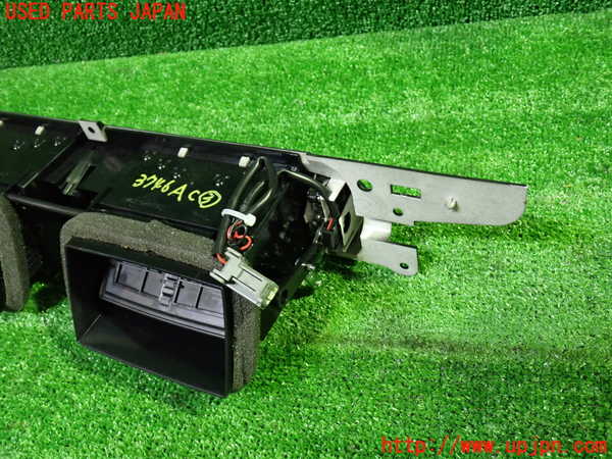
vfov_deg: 46.8
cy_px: 230
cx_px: 306
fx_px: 530
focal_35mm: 30
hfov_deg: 60.0
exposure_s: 1/30
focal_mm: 5.4
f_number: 2.3
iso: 800
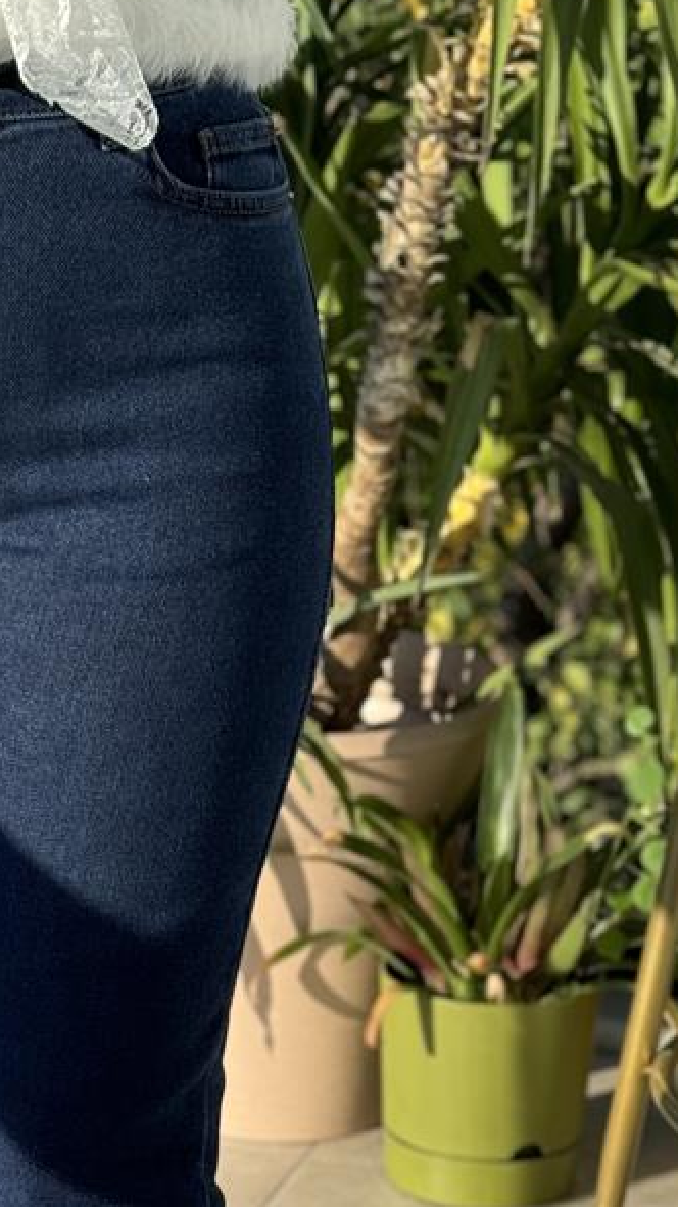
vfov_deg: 17.8
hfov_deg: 10.2
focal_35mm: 118
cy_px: 1134
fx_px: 3775
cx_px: -37
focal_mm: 6.76
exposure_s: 1/577
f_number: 1.78
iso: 64
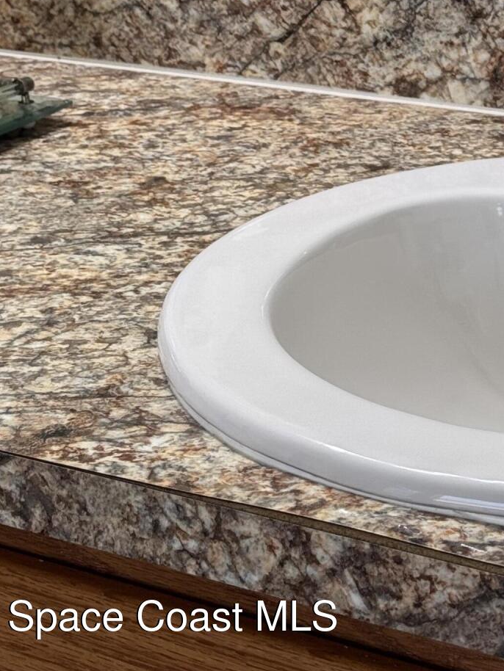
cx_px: 421
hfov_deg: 14.0
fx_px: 2037
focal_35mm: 105
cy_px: -51
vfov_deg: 18.1
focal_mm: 6.76
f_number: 1.78
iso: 64
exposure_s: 1/120
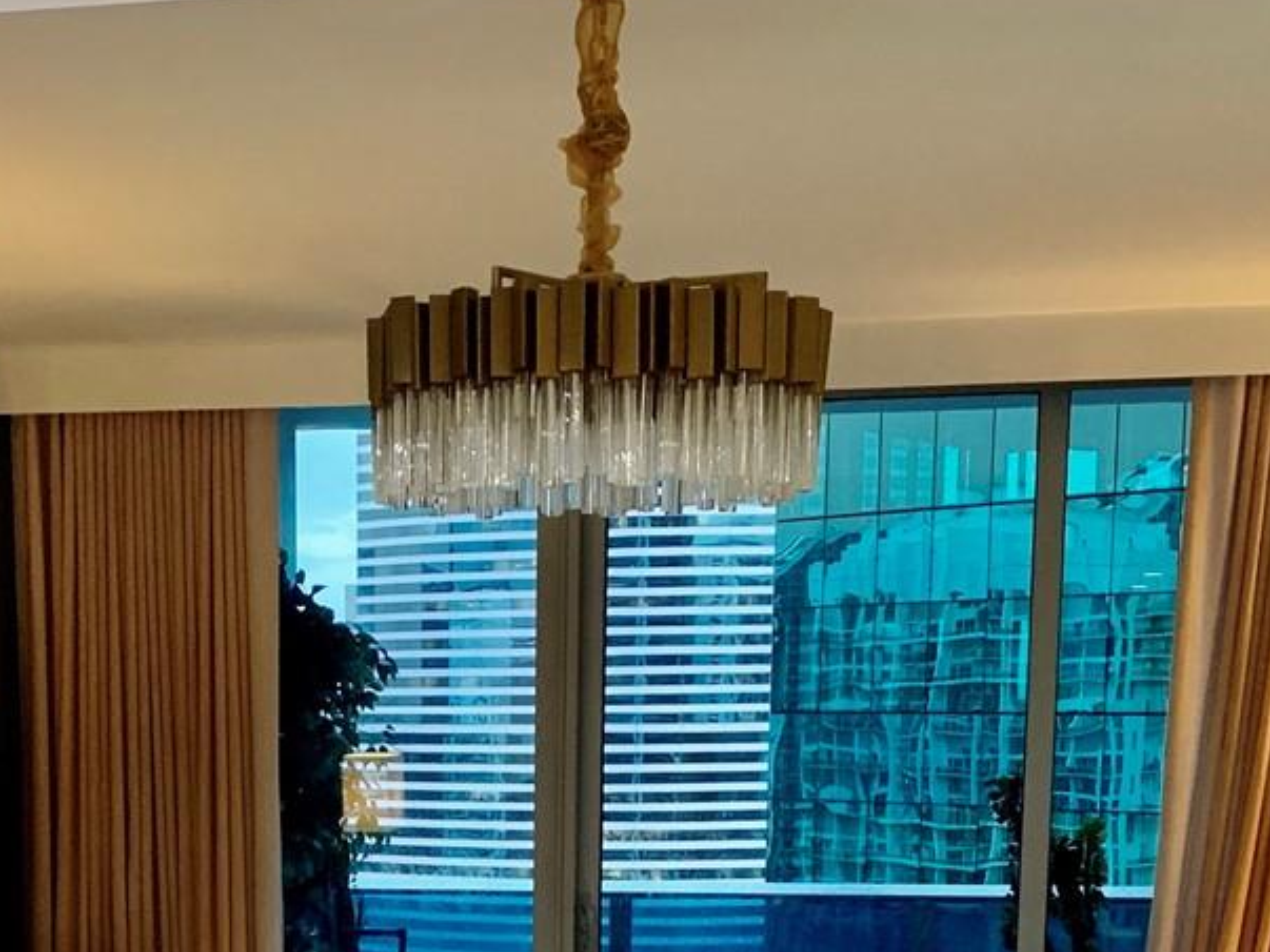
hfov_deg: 27.9
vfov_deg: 20.0
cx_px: 381
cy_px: 1137
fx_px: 2531
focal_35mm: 69
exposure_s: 1/60
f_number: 1.8
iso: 200
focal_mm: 4.25
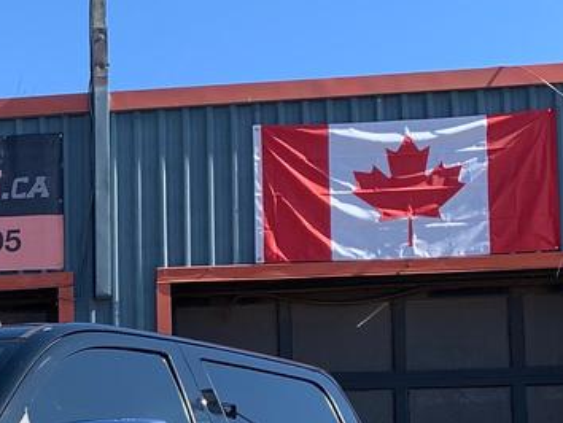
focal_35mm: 94
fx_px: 1530
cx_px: -229
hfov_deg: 18.9
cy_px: 526
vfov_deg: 15.1
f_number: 1.8
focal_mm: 4.25
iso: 25
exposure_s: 1/849
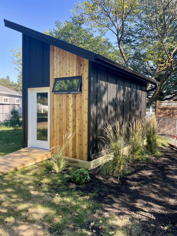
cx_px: 88
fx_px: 177
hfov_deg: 53.1
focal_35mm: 26
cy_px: 118
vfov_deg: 67.3
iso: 32
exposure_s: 1/465
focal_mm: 4.2
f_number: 1.6
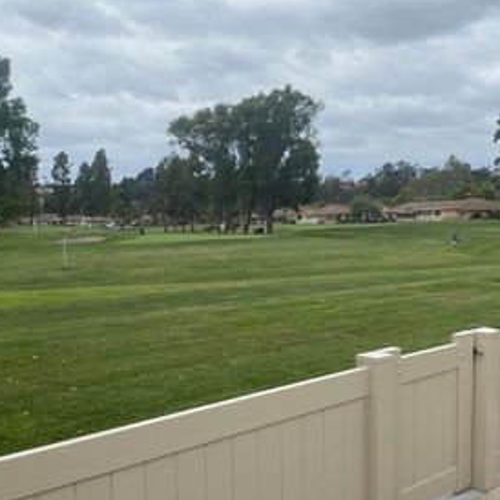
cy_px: 304
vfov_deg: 39.8
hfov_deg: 39.9
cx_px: 212
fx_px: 686
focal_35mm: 42
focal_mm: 4.25
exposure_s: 1/2571
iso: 32
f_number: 1.8
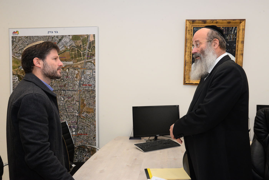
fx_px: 254
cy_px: 90
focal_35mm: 34
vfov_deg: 38.9
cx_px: 134
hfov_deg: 55.8
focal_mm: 34
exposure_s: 1/125
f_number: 9
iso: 2500
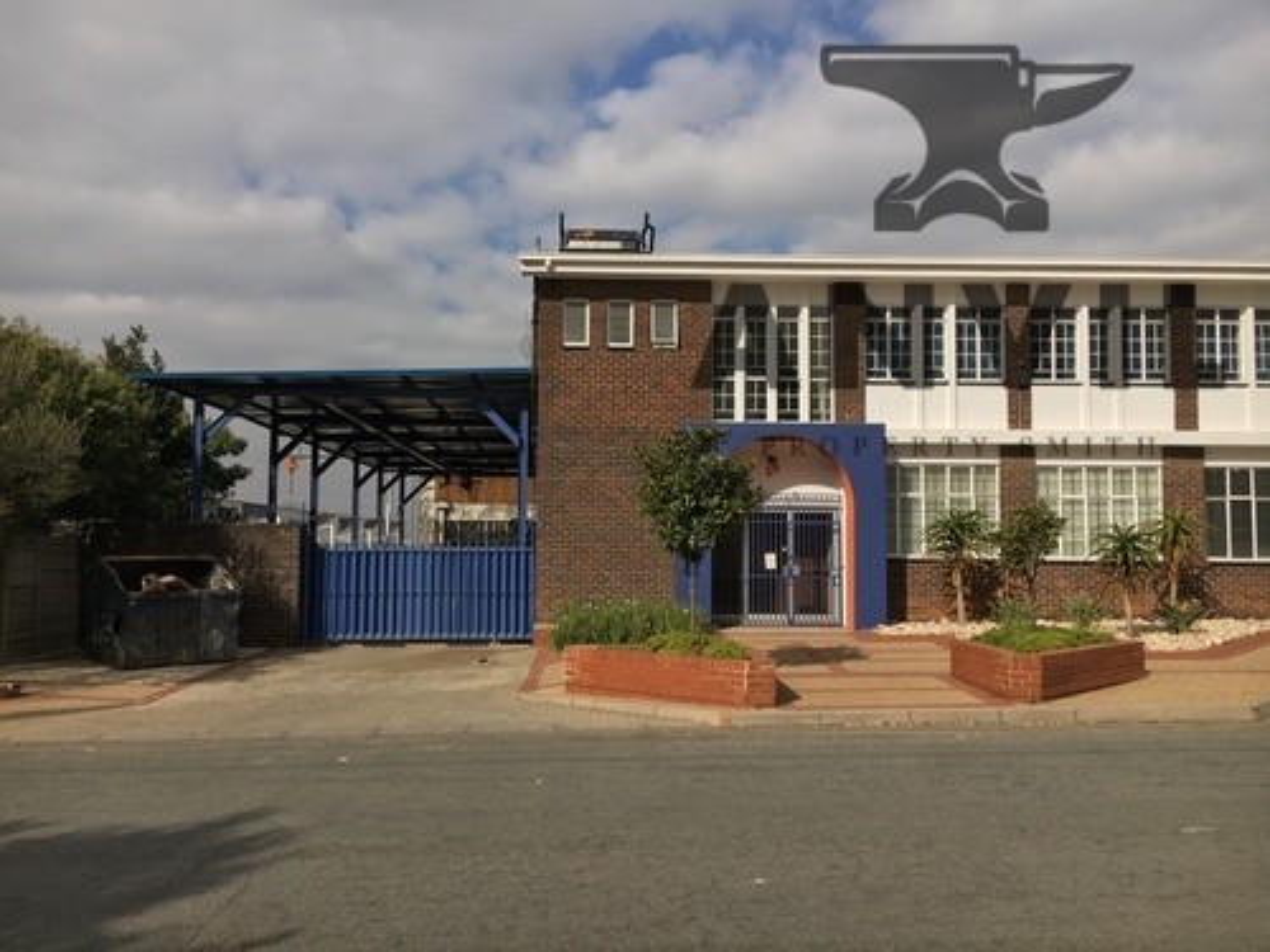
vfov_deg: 48.2
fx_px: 1064
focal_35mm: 29
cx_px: 635
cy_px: 476
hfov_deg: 61.7
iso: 25
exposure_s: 1/1832
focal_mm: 4.15
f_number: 2.2
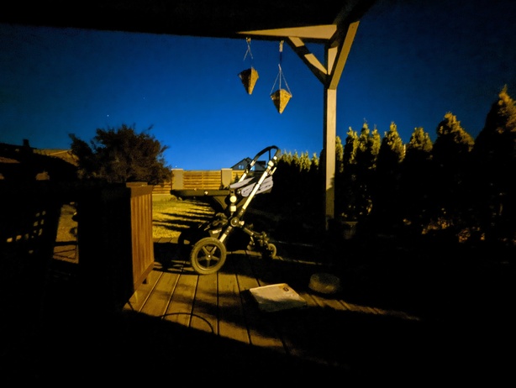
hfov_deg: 94.4
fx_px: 239
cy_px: 194
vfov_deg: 78.2
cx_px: 258
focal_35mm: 16
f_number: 2.2
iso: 5286
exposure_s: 1/2
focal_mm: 2.35
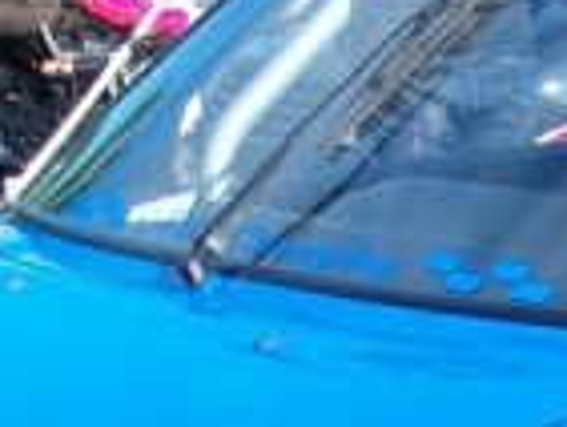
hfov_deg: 10.2
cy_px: 669
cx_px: 575
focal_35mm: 193
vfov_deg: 7.6
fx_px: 3164
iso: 80
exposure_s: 1/496
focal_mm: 5.7
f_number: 2.9
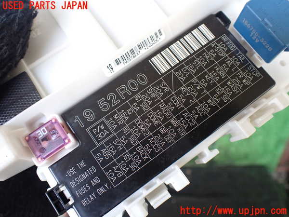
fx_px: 250
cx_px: 144
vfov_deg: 46.8
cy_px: 108
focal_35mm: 30
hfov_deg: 60.0
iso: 250
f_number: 2.3
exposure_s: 1/125
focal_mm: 5.4
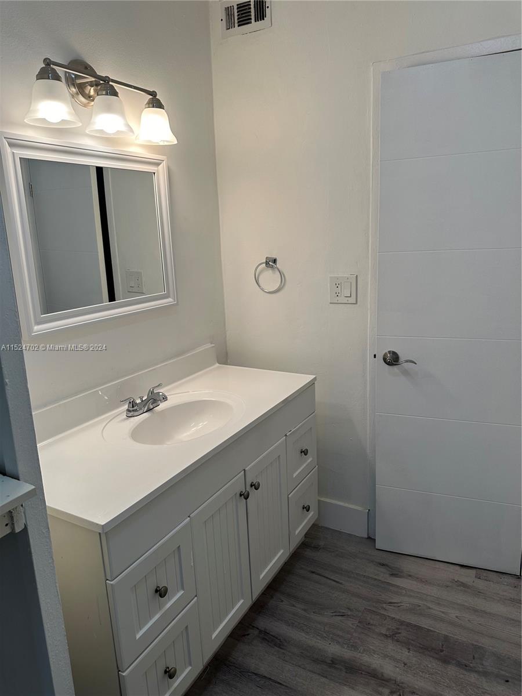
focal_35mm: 24
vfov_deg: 71.6
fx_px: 483
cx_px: 261
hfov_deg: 56.8
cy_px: 348
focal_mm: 6.86
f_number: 1.78
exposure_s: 1/177
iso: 64
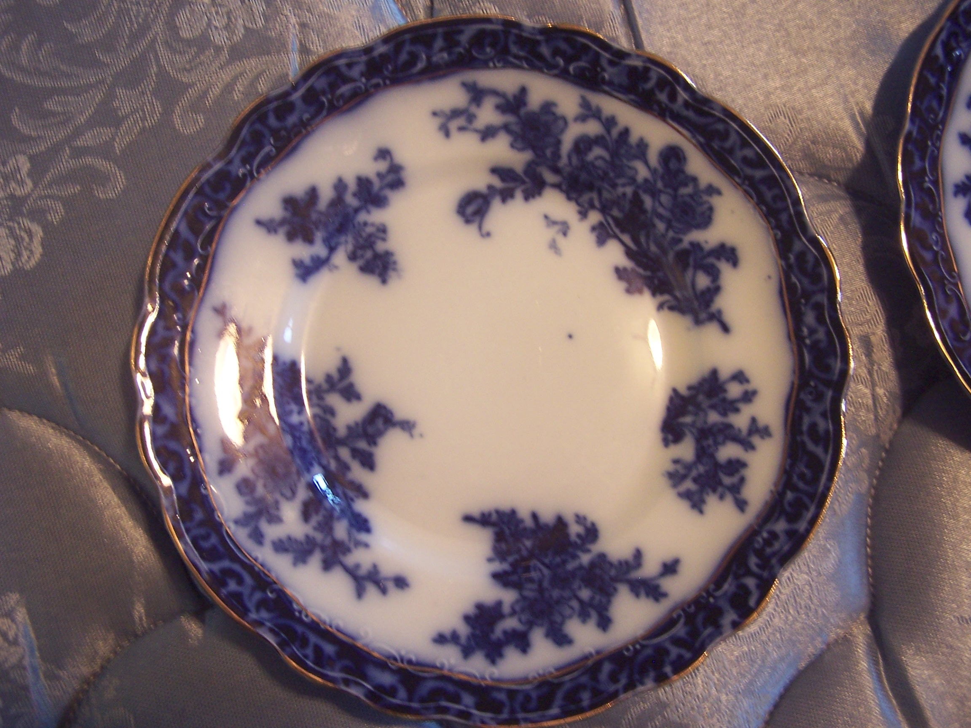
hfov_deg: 49.0
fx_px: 1066
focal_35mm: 38
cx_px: 486
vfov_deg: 37.7
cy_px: 364
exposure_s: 1/8
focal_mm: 6.3
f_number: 2.8
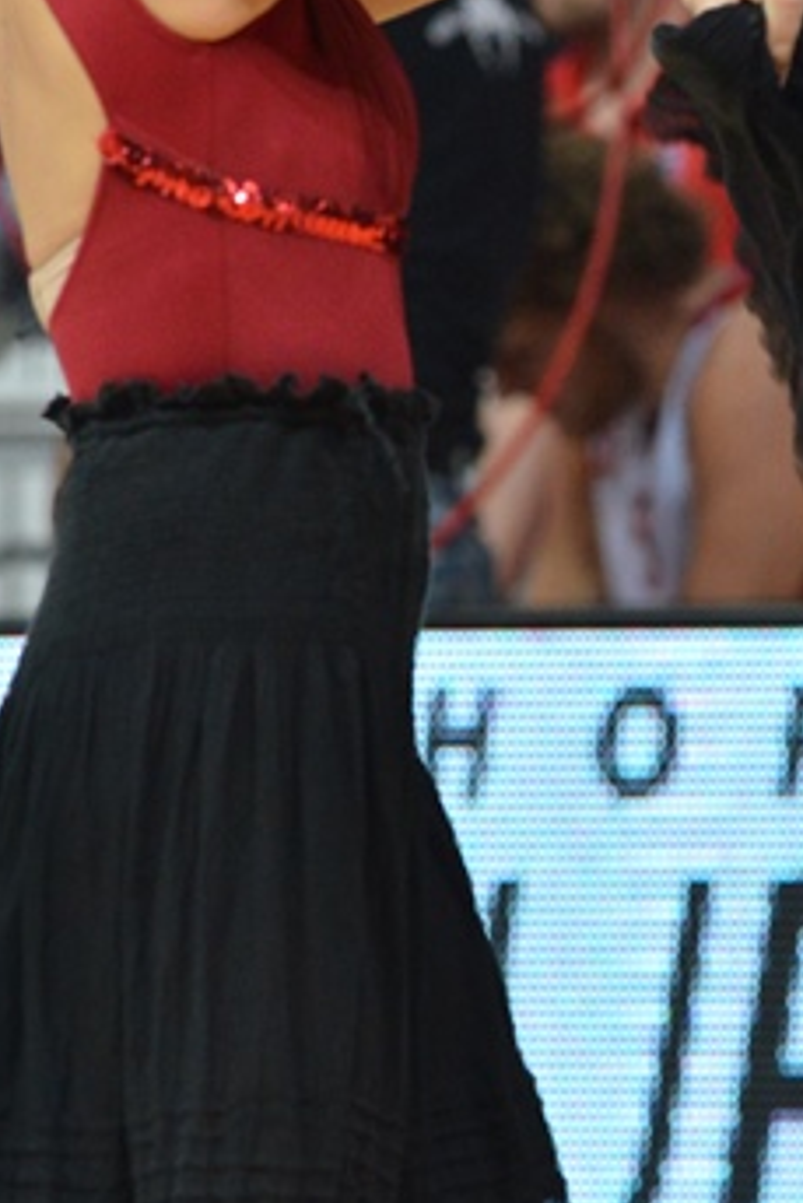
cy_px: 491
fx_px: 29913
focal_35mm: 895
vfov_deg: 2.3
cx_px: 1013
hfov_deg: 1.5
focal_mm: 300
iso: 2500
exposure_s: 1/400
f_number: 7.1
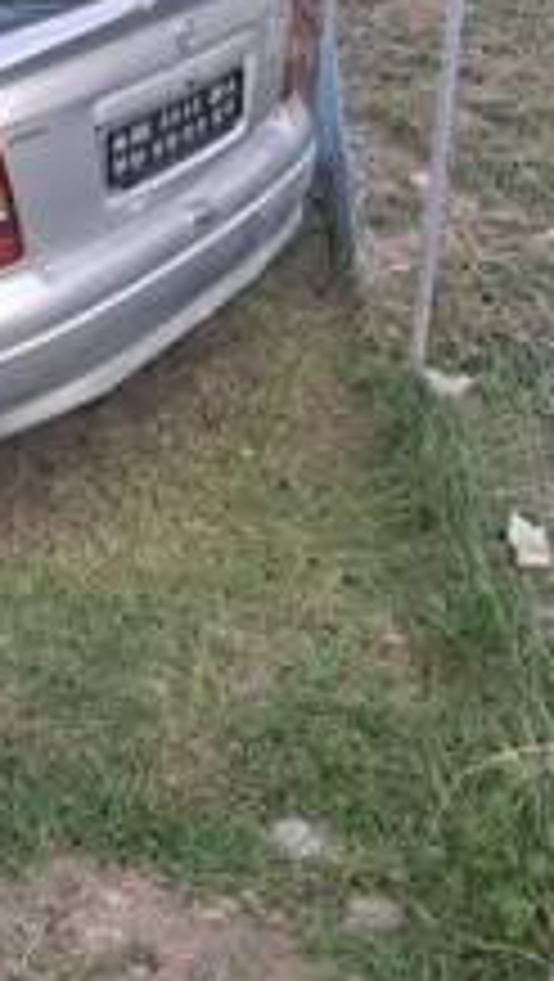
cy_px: 342
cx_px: 77
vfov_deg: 44.0
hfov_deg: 25.4
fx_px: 1199
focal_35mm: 46
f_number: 1.8
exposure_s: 1/100
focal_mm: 5.54
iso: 50
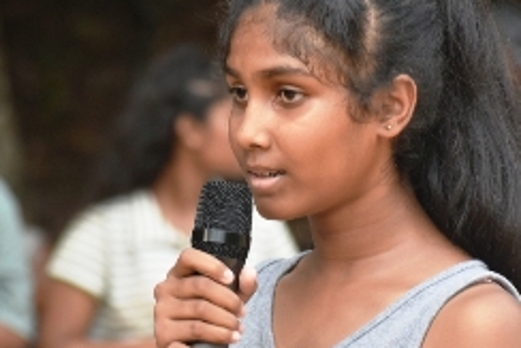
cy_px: 219
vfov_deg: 2.6
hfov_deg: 3.8
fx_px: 7789
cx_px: 275
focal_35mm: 538
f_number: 7.1
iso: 400
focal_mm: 195
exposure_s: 1/100
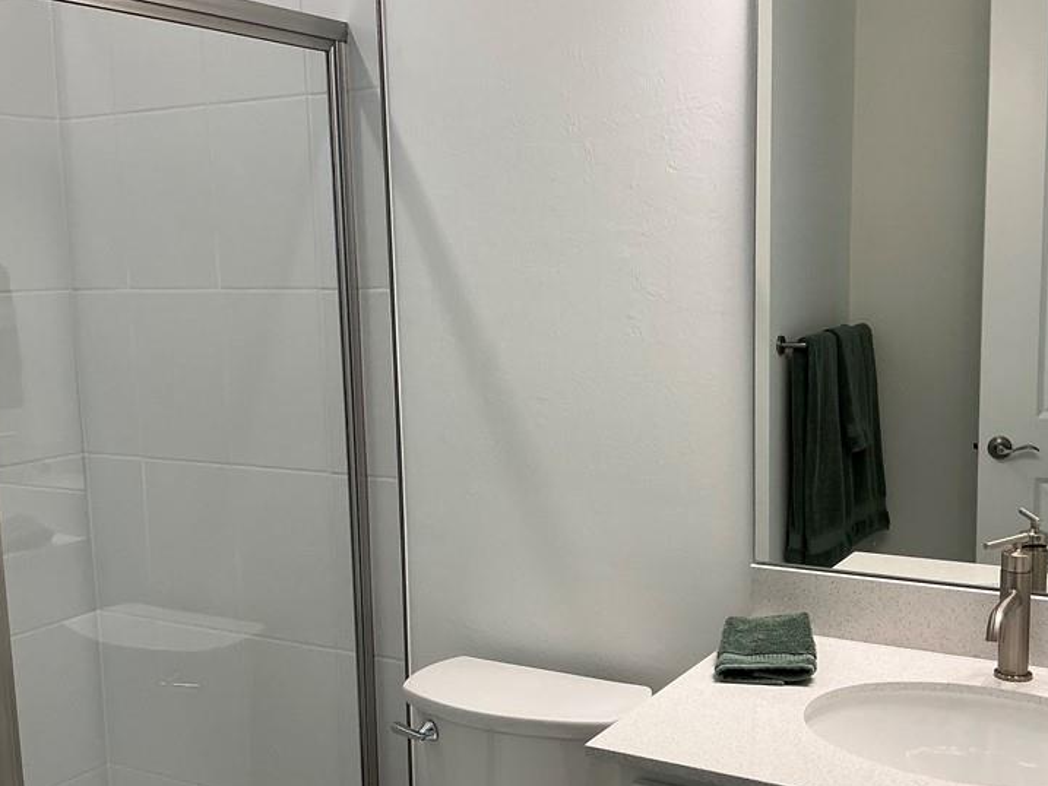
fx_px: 1211
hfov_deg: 46.7
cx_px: 572
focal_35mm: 40
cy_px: 441
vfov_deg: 35.9
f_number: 1.8
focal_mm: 3
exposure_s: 1/120
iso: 64
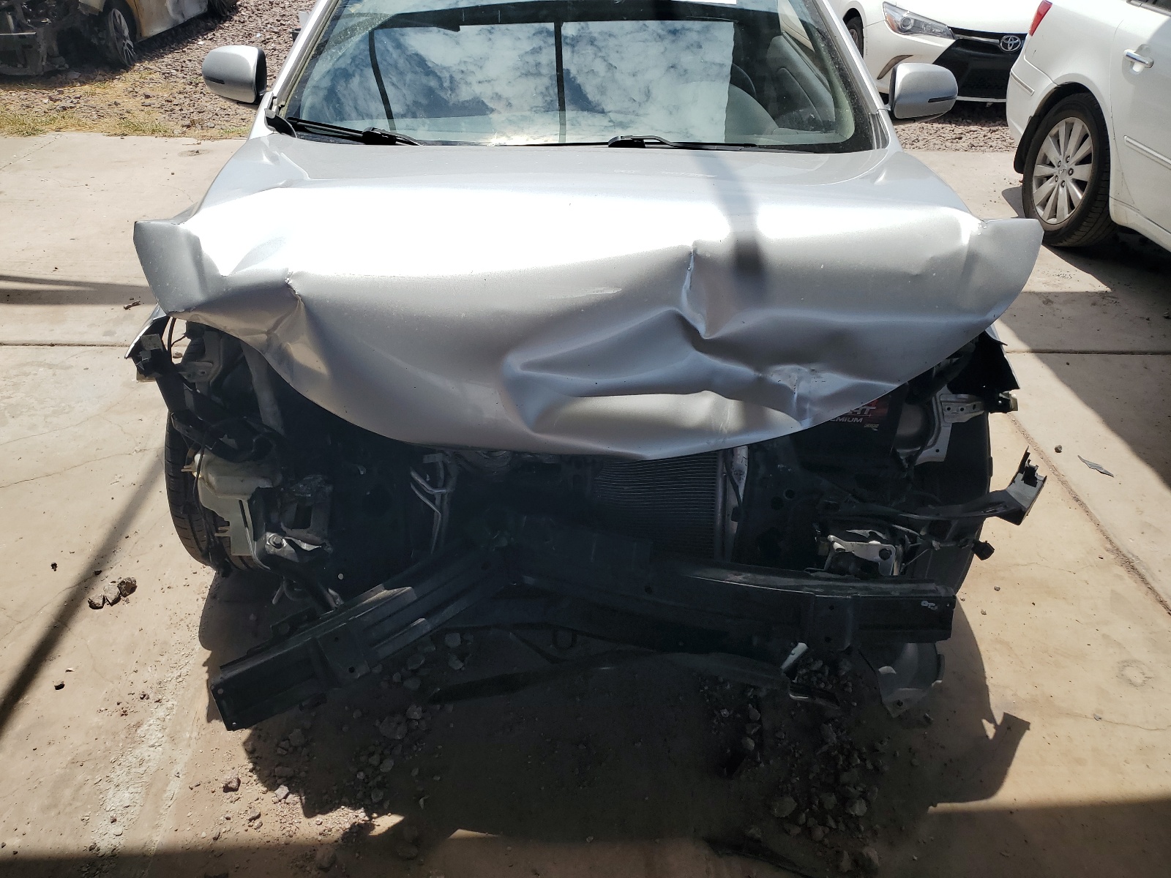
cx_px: 586
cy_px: 439
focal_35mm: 26
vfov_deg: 53.1
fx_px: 880
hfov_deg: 67.3
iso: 50
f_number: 1.5
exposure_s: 1/5000
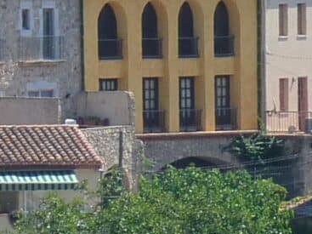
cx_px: -314
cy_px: 123
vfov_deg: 1.0
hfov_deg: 1.4
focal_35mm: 1457
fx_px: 13128
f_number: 5.6
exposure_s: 1/320
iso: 125
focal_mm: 37.1
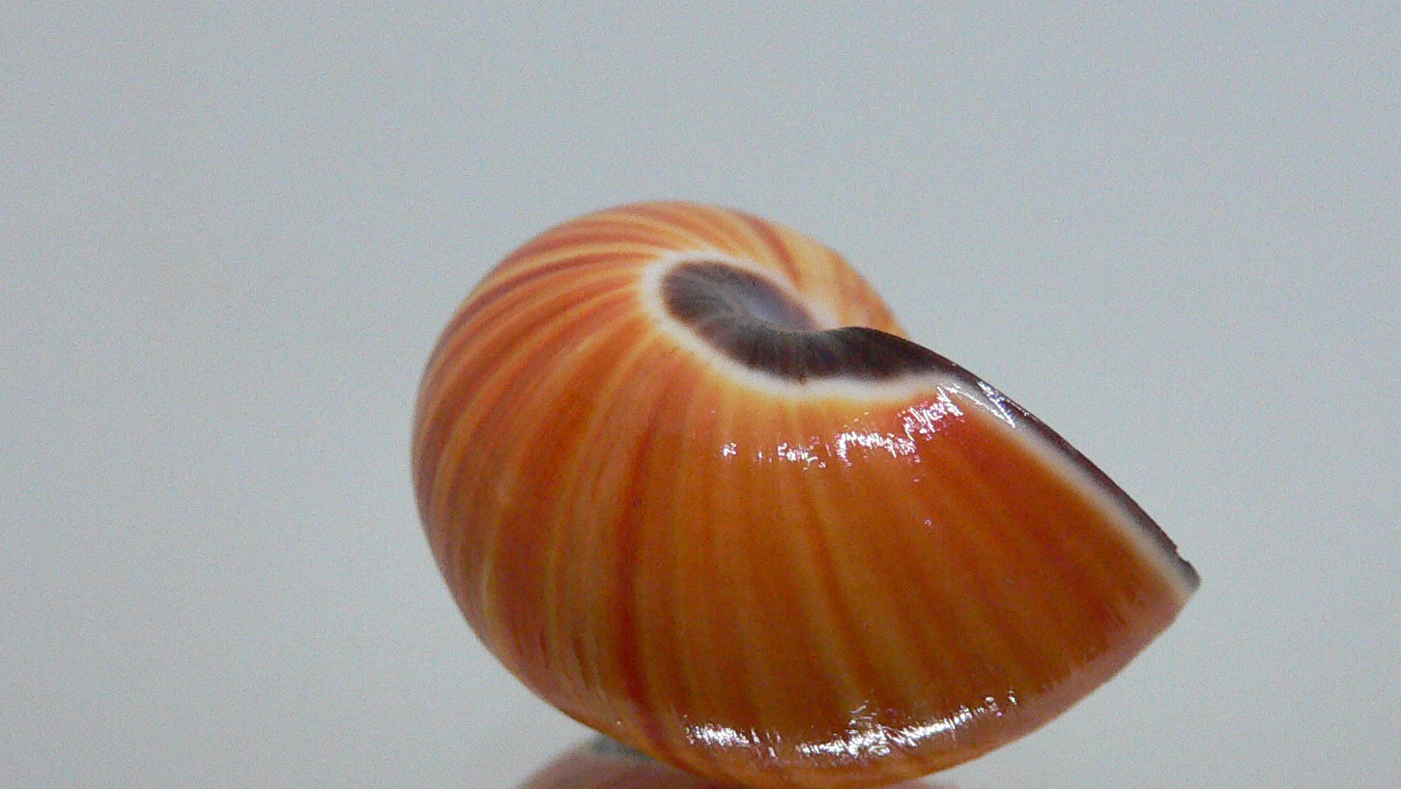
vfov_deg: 22.4
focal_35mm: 53
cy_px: 624
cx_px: 727
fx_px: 1969
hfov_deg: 39.2
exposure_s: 1/50
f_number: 2.8
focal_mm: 4.6
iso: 200
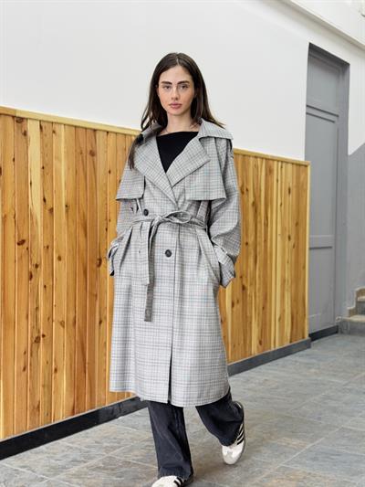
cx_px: 182
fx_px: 675
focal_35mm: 48
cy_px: 244
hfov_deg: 30.3
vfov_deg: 39.6
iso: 200
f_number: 1.78
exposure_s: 1/50
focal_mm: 6.76
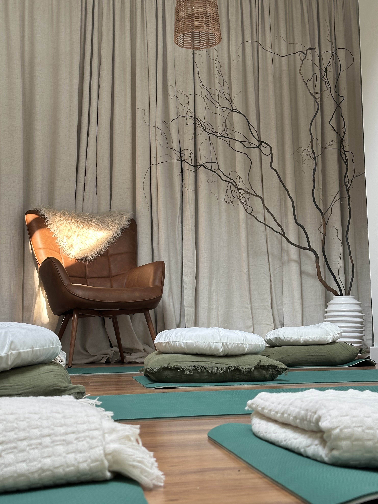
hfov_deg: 29.7
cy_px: 252
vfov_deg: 38.9
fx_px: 714
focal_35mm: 49
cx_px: 191
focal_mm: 6.86
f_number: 1.78
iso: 80
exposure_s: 1/147
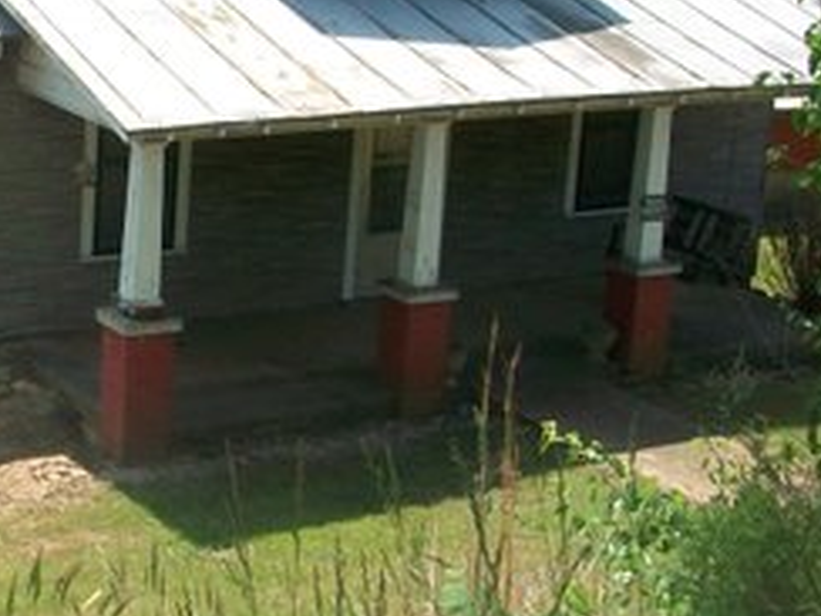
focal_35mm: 88
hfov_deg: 21.6
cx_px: 22
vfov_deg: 16.7
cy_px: 130
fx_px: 2087
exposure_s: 1/250
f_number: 5.5
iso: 80
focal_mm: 5.7
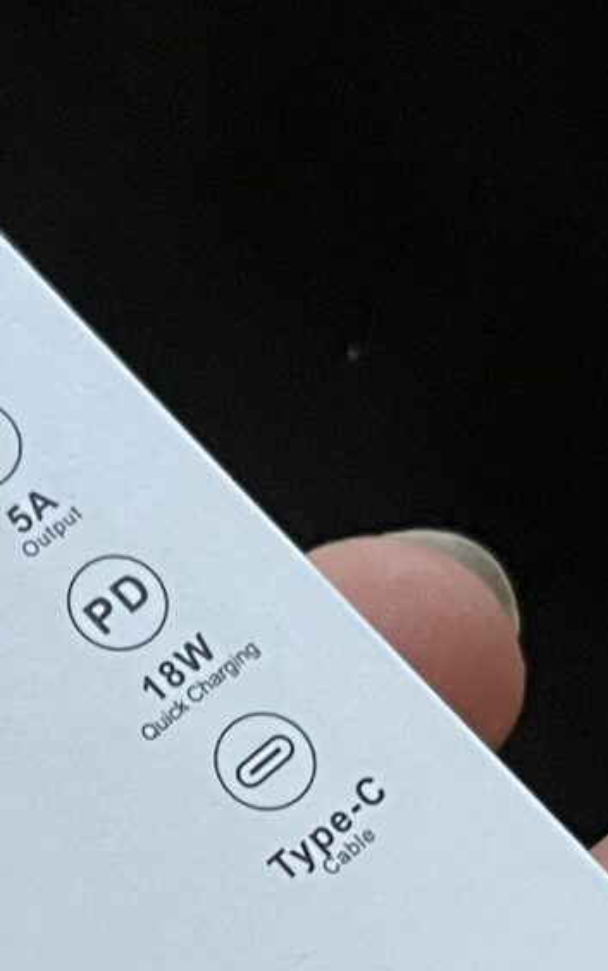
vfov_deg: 16.5
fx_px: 3311
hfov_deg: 10.4
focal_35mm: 125
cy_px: 892
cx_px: -69
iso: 400
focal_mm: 5.1
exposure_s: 1/50
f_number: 1.6
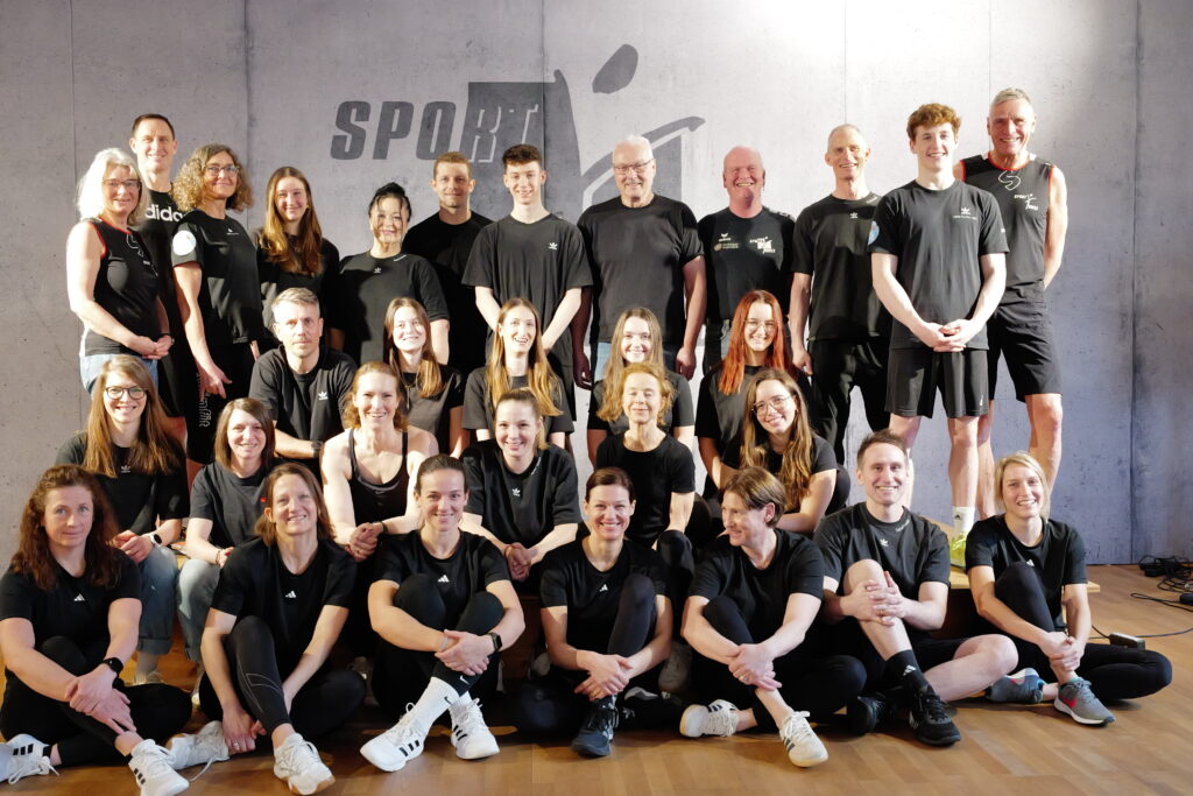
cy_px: 398
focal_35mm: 35
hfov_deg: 54.4
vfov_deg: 37.9
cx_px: 596
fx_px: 1160
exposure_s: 1/125
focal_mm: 35
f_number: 5.6
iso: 10000
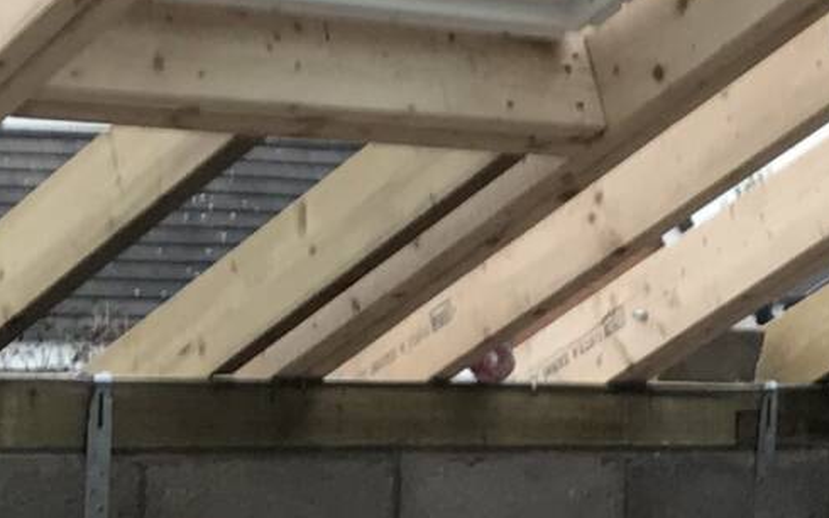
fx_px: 3501
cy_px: 301
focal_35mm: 155
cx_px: 1012
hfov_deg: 13.1
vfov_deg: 8.5
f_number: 1.8
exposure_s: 1/100
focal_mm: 3.99
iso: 40
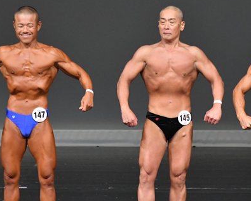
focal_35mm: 580
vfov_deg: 2.7
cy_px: 114
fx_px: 4309
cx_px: 167
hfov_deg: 3.3
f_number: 5.6
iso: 4000
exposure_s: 1/400
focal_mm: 210
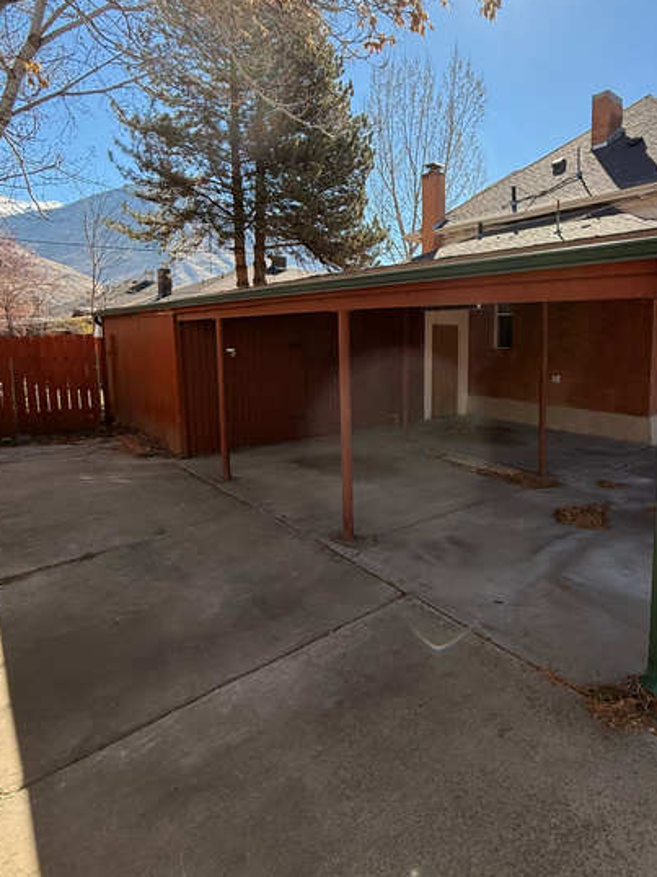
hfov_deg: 63.6
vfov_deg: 81.4
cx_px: 458
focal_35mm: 20
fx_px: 507
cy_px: 383
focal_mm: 2.22
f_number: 2.2
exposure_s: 1/1017
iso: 50
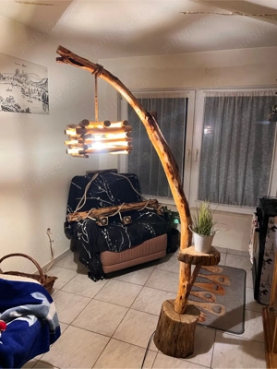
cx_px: 138
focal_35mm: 26
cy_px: 184
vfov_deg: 67.3
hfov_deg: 53.1
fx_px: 277
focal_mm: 5.7
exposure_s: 1/50
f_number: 1.5
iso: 320
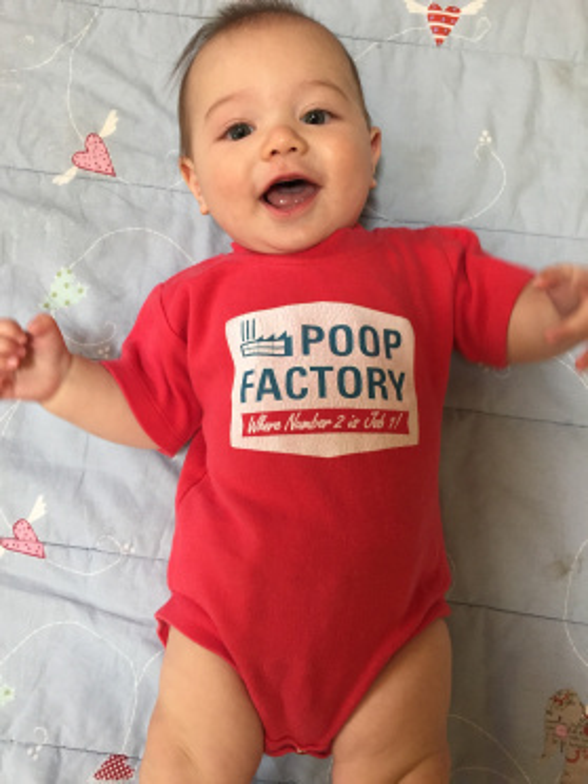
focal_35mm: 29
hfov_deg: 48.2
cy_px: 392
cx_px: 294
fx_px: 657
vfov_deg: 61.7
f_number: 2.2
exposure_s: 1/30
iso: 100
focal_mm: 4.15
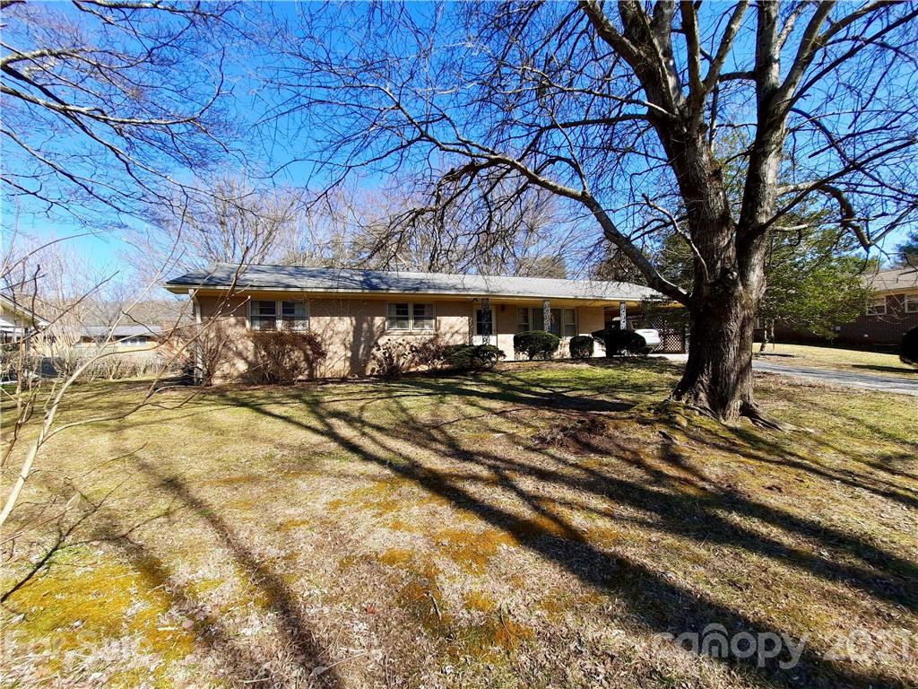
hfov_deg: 106.2
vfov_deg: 89.9
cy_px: 344
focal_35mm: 13
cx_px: 459
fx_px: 345
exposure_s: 1/539
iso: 40
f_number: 2.2
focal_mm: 1.74
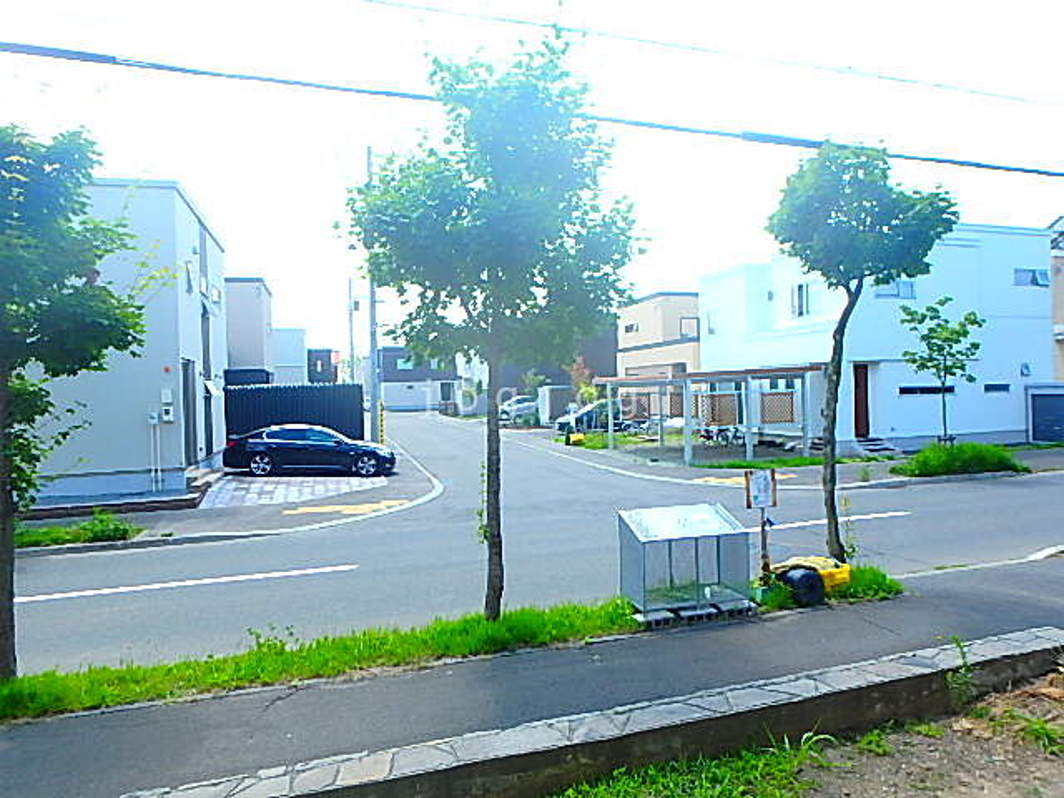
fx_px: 645
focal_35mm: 21
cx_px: 532
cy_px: 399
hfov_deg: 79.0
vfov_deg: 63.4
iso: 125
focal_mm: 3.7
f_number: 3.5
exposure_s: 1/320
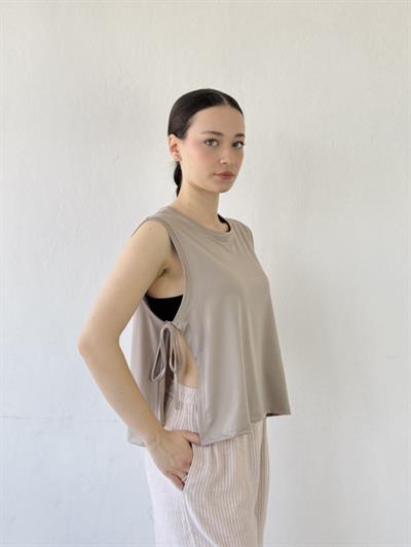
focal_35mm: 48
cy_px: 274
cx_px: 206
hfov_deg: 30.3
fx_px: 760
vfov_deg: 39.6
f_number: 1.78
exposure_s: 1/152
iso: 64
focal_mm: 6.76
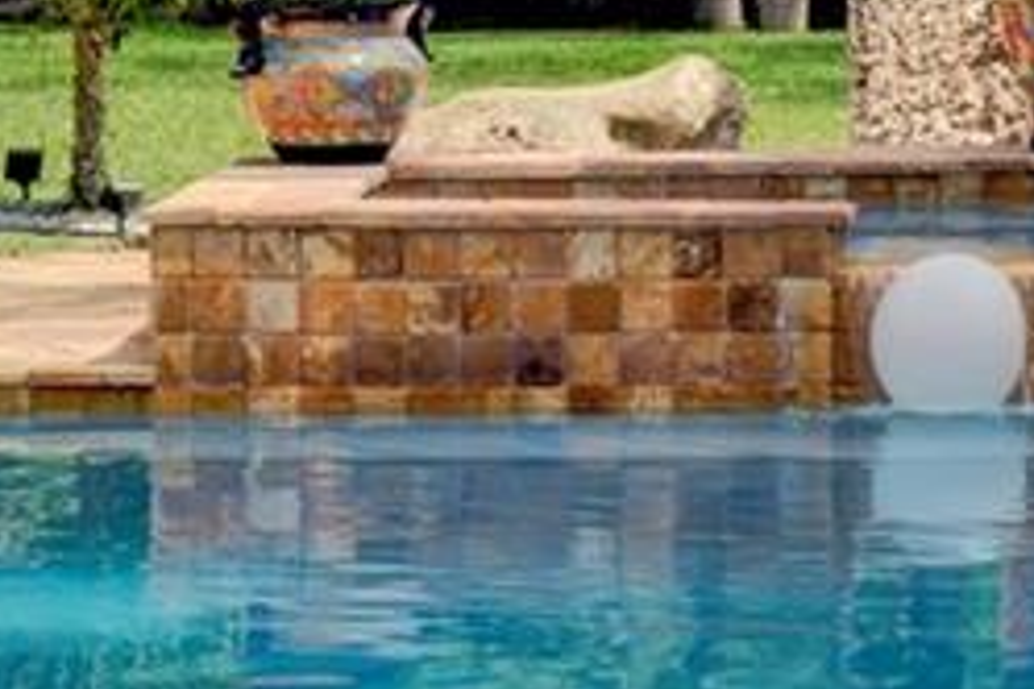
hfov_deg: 9.1
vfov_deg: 6.1
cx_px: 1092
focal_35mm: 225
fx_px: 6462
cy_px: -208
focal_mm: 35
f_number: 13
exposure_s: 1/125
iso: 100
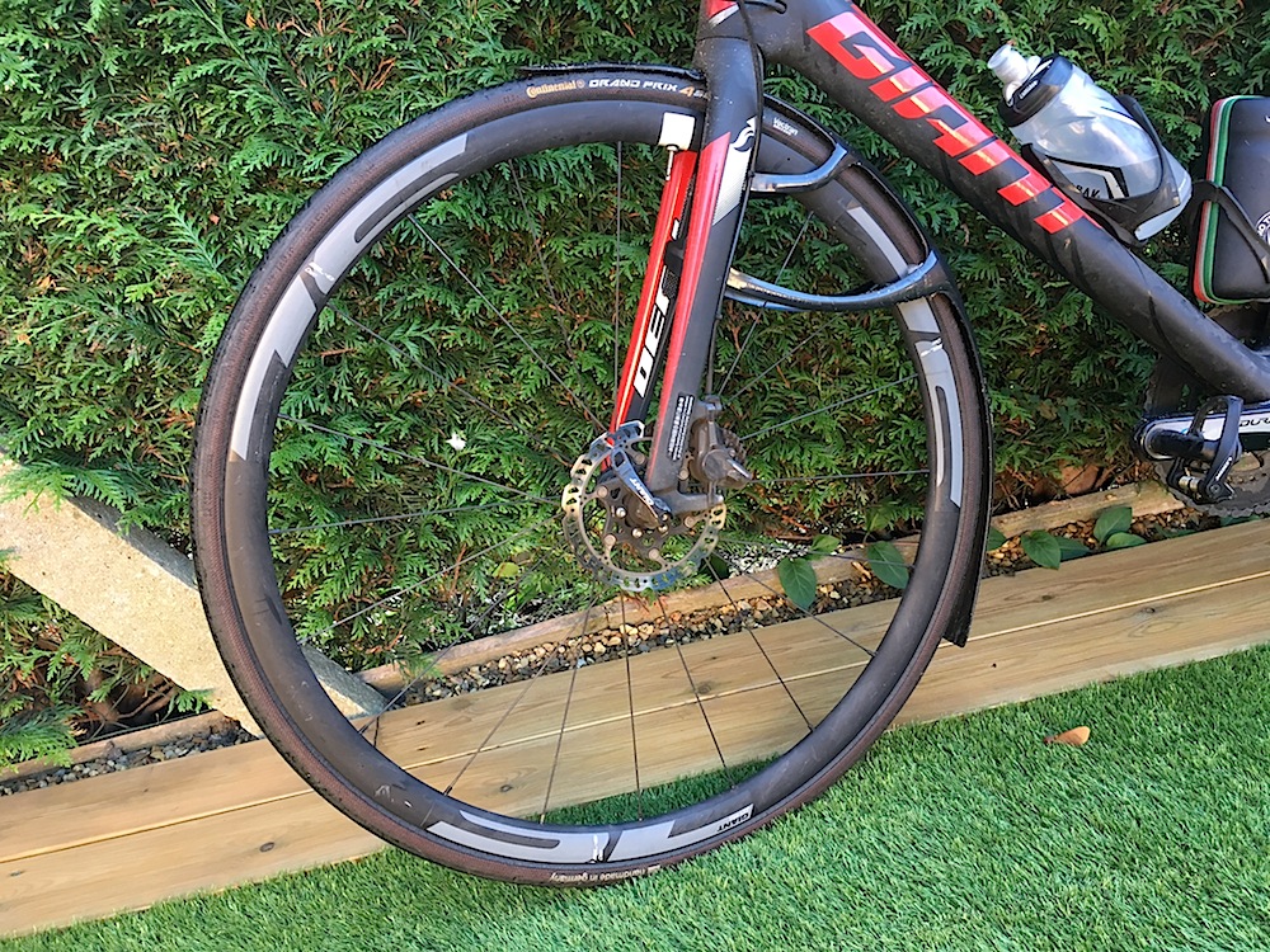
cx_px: 635
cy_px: 476
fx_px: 1064
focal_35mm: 29
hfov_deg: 61.7
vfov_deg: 48.2
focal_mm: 4.15
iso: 40
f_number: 2.2
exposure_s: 1/33
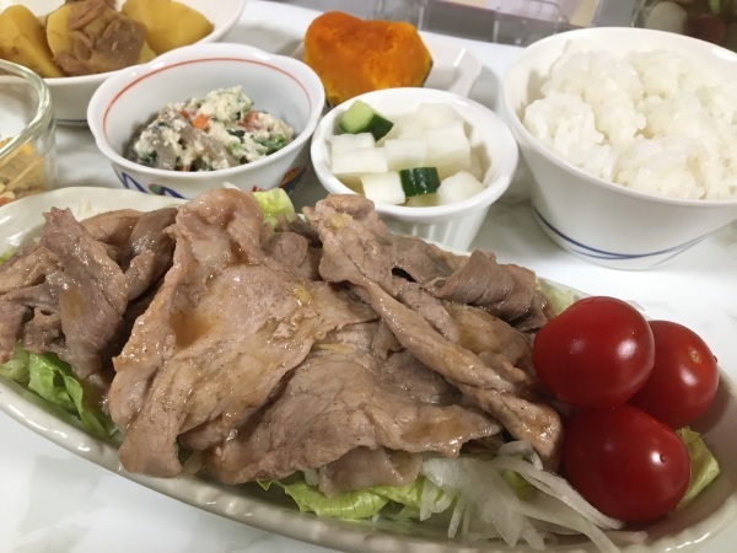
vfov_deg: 48.2
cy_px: 276
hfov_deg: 61.7
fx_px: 617
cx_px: 368
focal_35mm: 29
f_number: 2.2
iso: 200
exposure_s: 1/30
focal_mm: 4.15
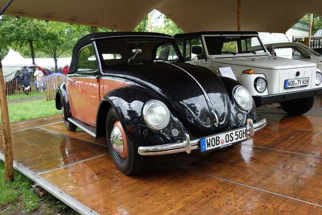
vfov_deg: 43.6
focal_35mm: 30
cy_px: 108
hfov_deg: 61.9
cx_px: 161
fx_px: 268
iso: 125
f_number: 2.8
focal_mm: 11.32
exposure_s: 1/100
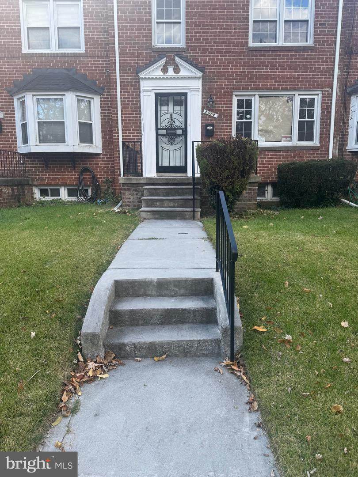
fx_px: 331
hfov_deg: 56.8
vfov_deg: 71.6
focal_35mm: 24
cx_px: 179
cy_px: 238
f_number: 1.78
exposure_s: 1/782
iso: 80
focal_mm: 6.76
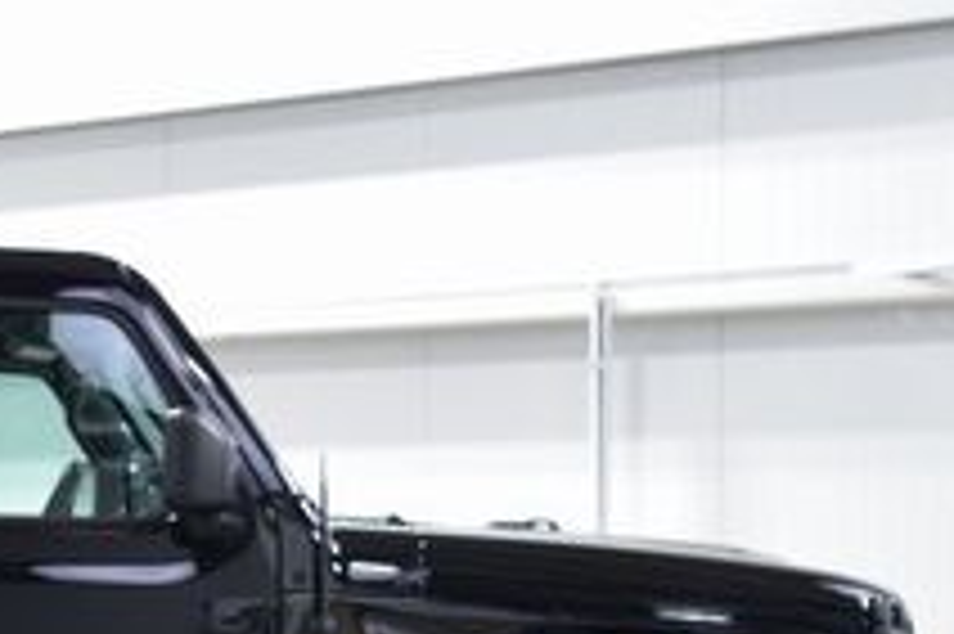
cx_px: -320
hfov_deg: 15.3
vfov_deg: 10.6
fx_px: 3363
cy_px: 789
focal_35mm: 127
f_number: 6.3
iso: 900
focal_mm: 28
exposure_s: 1/15
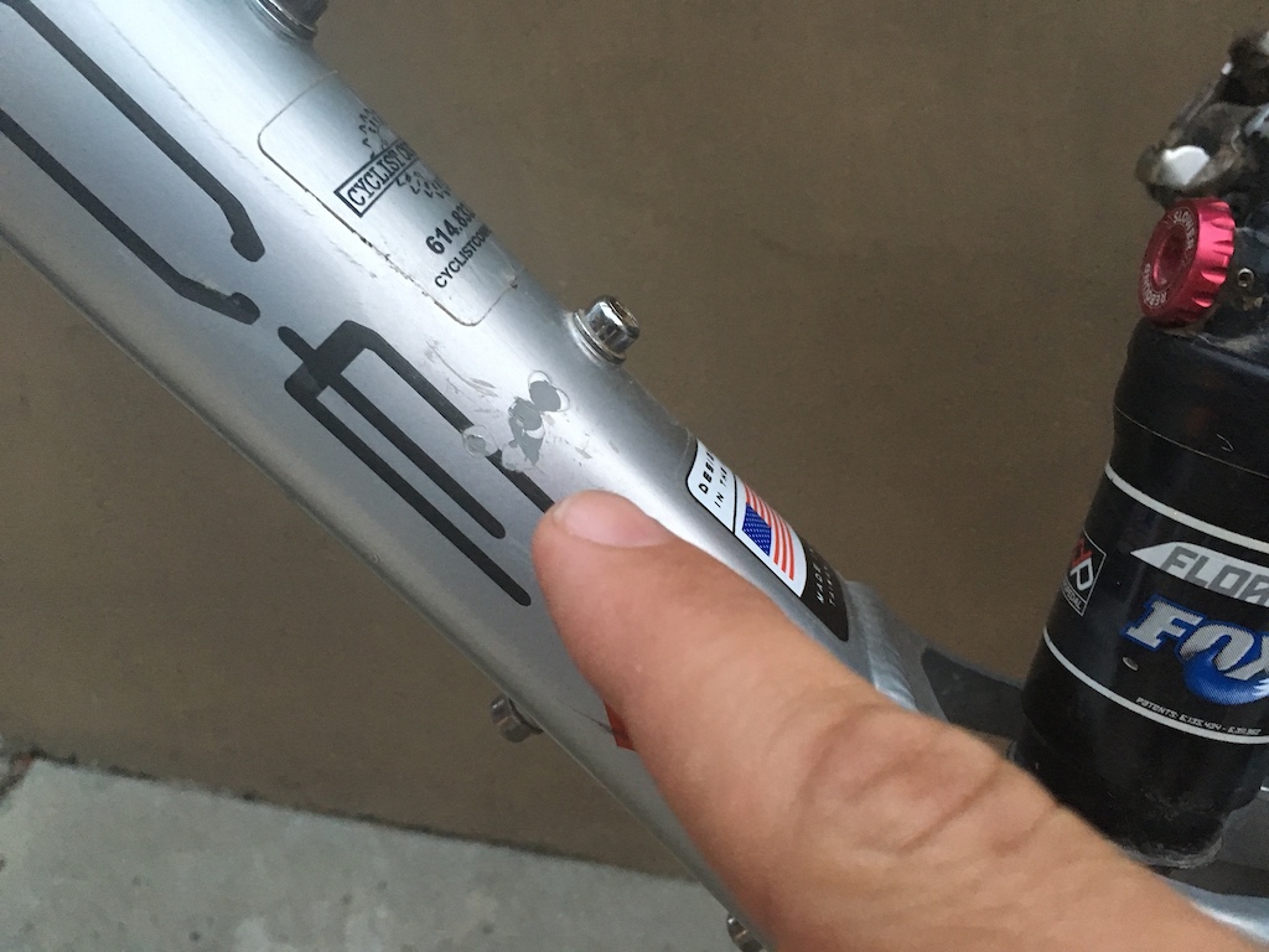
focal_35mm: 29
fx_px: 1063
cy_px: 476
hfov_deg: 61.7
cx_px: 634
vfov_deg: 48.2
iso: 200
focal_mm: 4.15
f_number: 2.2
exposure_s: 1/30
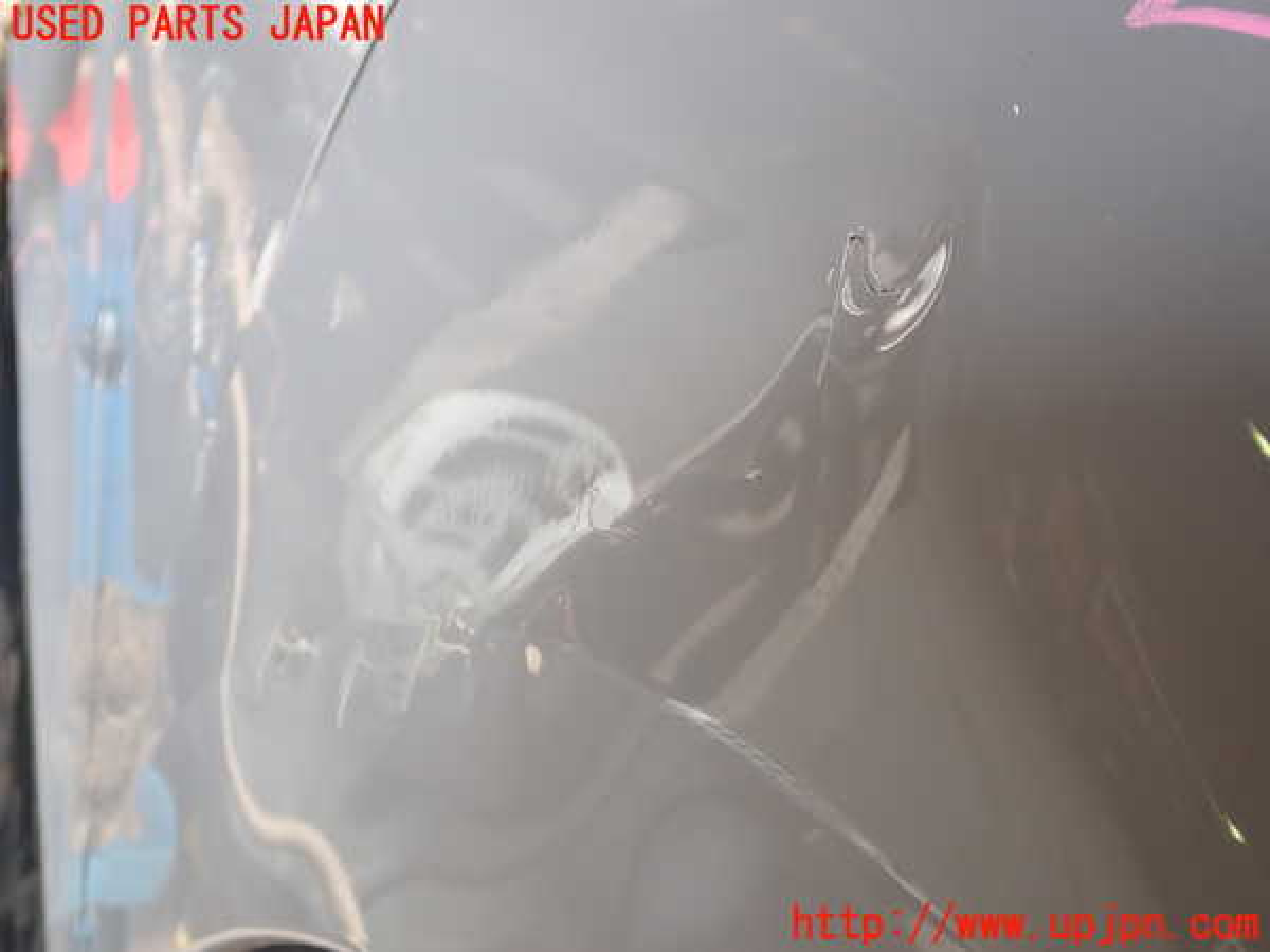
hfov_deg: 49.0
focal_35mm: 38
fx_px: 1394
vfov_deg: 37.7
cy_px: 476
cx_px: 635
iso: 100
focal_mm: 6.83
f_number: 2.7
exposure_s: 1/80
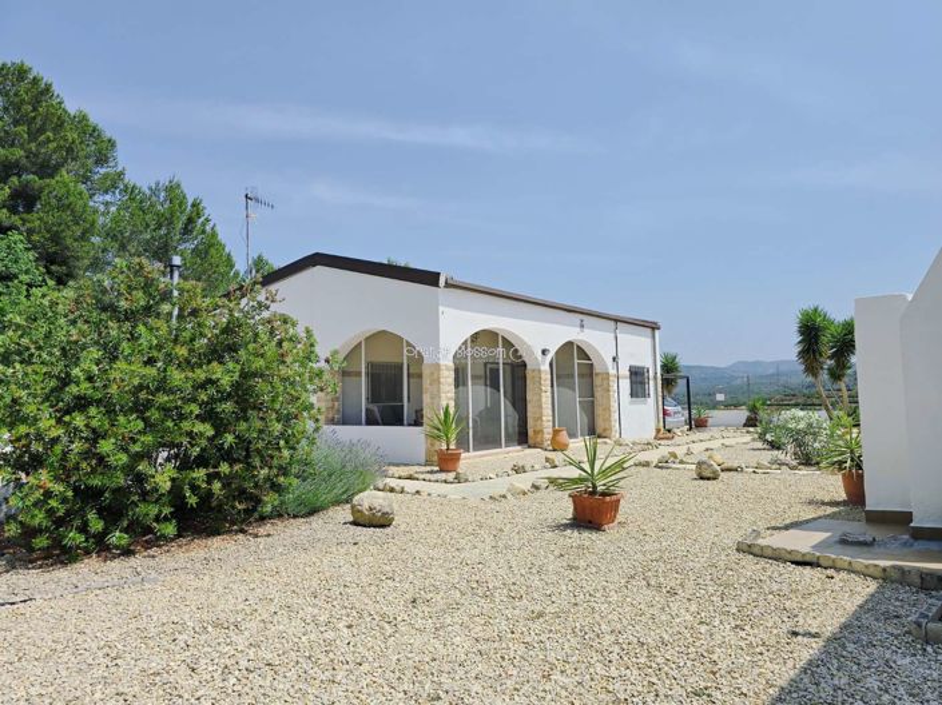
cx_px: 471
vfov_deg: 58.8
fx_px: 626
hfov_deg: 74.0
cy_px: 352
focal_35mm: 23
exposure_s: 1/1283
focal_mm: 6.3
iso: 12
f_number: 1.7
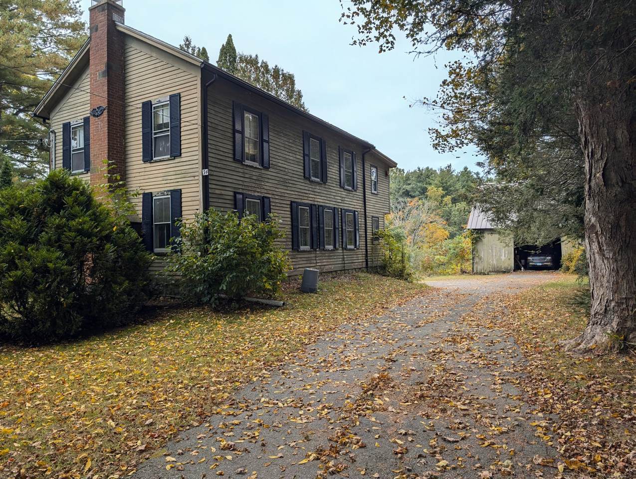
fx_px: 442
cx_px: 318
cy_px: 240
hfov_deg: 71.5
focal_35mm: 24
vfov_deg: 56.9
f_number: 1.68
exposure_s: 1/1018
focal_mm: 6.9
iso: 21
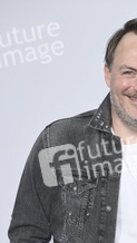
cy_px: 216
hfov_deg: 4.7
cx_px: 128
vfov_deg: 8.3
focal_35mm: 259
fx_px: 1669
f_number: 5.6
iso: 400
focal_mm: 135
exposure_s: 1/250
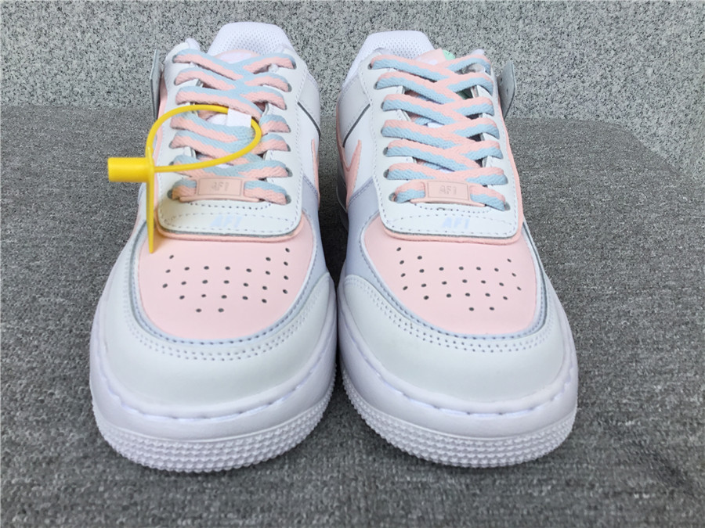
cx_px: 352
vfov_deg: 45.4
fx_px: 631
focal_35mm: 31
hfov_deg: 58.4
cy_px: 264
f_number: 2.4
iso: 25
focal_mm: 3.3
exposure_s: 1/377
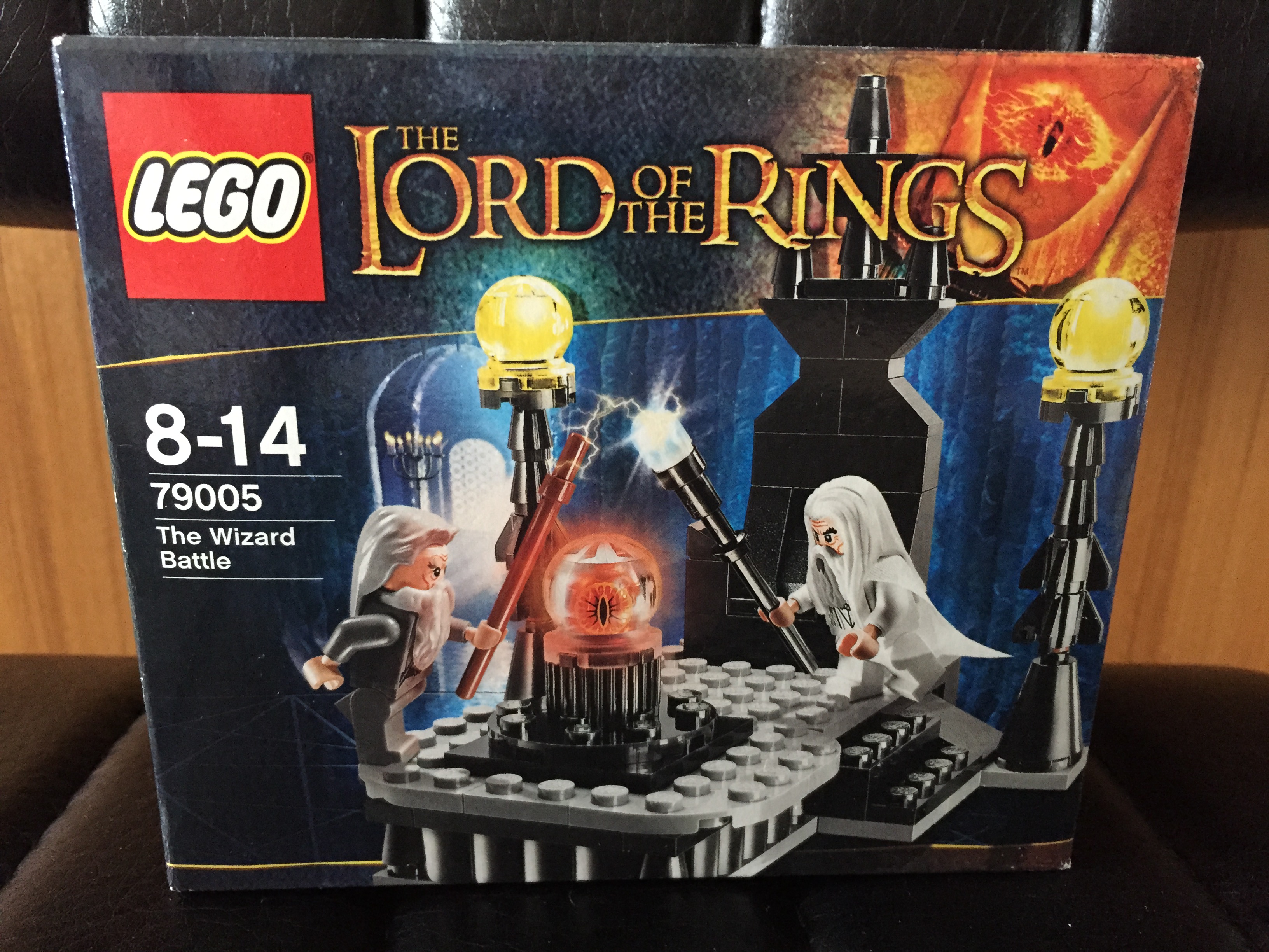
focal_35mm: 29
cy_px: 476
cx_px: 634
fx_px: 1063
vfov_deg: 48.2
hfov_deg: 61.7
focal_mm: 4.15
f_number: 2.2
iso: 320
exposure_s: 1/15
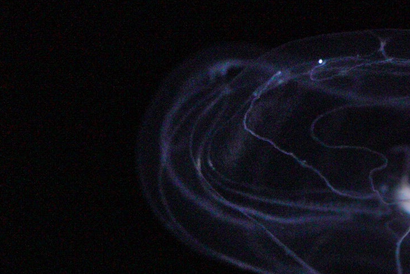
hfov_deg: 6.9
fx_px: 3408
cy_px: 154
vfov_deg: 4.6
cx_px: 448
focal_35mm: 299
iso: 8000
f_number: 3.5
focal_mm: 90
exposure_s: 1/161
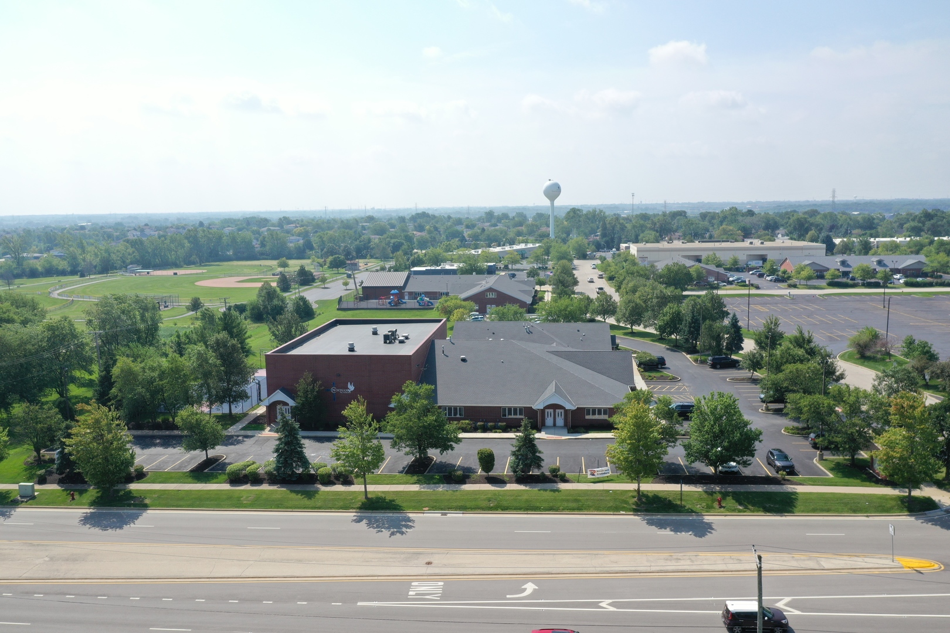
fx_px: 739
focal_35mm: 28
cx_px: 475
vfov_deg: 46.4
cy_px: 316
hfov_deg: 65.5
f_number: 5.6
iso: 100
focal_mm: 10.26
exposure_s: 1/500
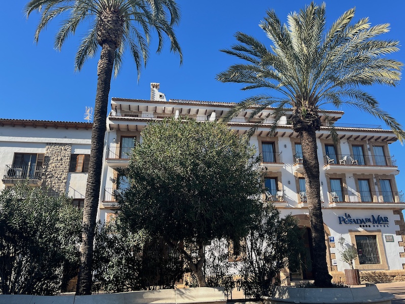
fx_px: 304
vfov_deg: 53.1
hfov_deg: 67.3
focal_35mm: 26
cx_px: 202
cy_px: 152
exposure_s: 1/1890
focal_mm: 5.1
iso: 50
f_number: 1.6
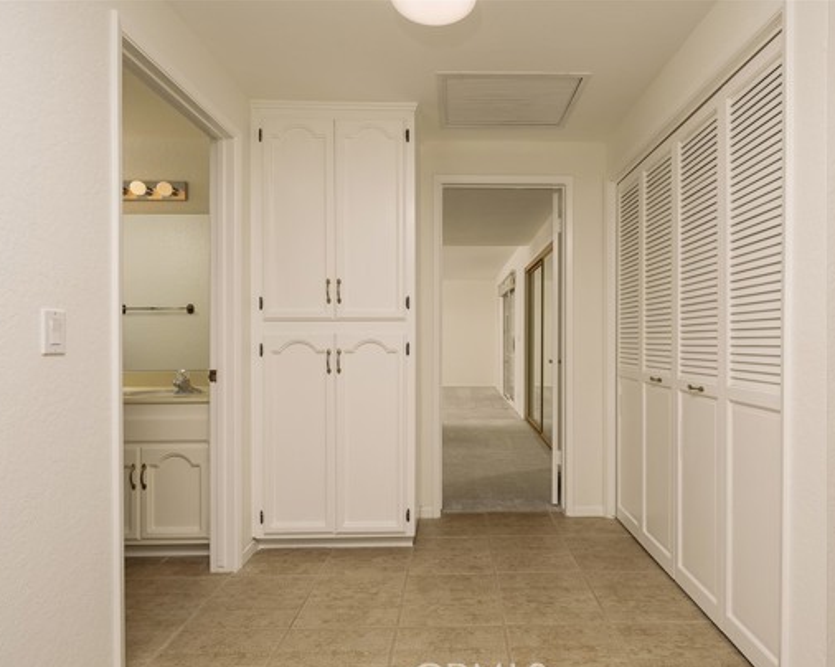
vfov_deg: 70.7
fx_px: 469
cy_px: 350
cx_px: 503
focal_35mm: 19
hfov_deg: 82.3
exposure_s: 1/125
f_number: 11
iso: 400
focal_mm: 16
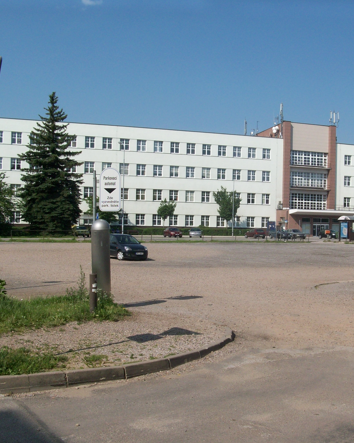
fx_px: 589
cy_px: 223
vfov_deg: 41.2
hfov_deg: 33.0
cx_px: 247
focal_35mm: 45
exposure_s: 1/498
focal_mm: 5.7
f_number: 5.5
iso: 64
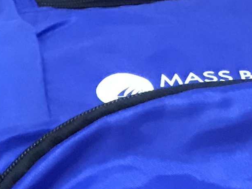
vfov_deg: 7.3
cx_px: -103
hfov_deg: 10.6
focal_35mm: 182
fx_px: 1325
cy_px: 555
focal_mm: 3.99
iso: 80
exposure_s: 1/15
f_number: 1.8
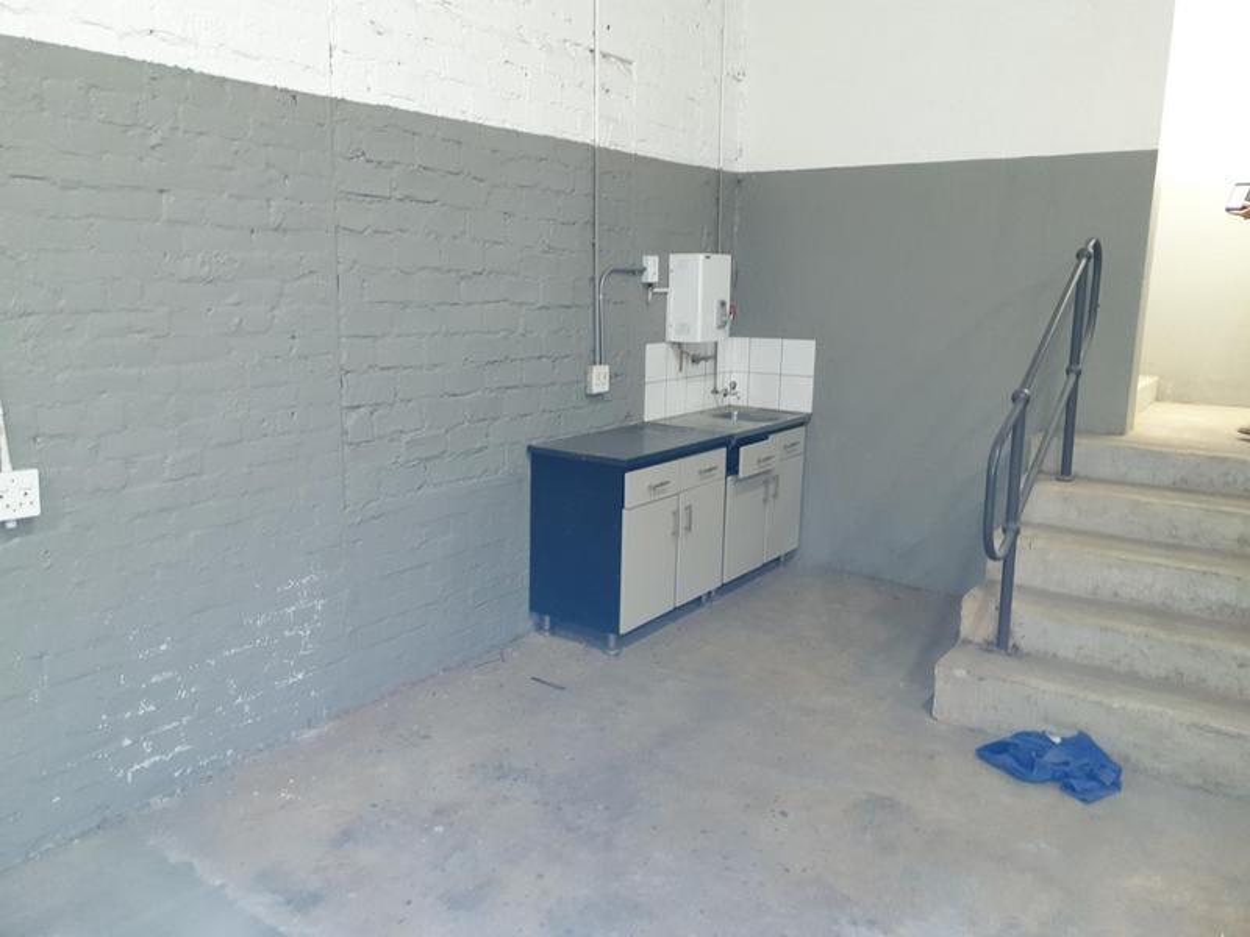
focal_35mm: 26
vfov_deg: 53.1
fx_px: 939
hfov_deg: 67.3
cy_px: 468
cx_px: 625
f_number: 1.5
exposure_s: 1/17
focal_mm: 4.3
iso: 160
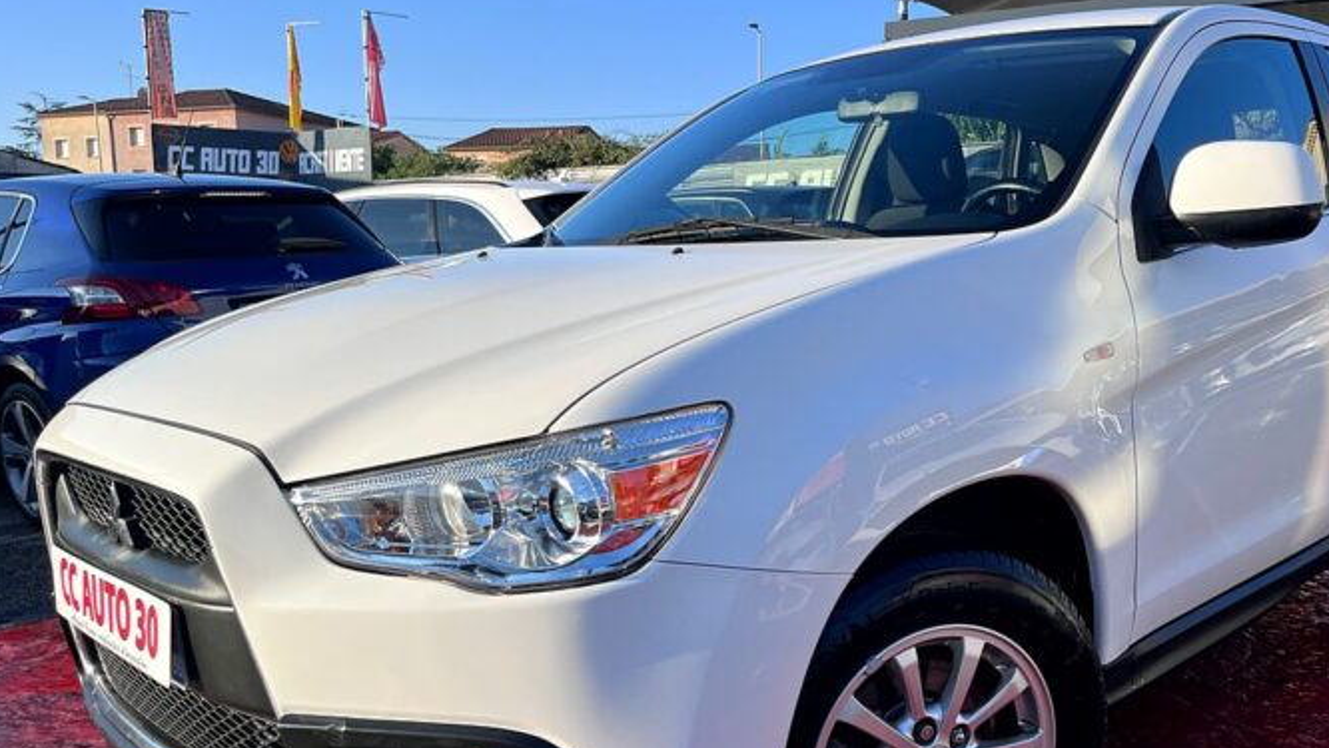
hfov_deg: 57.6
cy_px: 511
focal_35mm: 34
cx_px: 788
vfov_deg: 34.3
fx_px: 1198
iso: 50
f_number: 1.6
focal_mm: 5.1
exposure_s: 1/1957
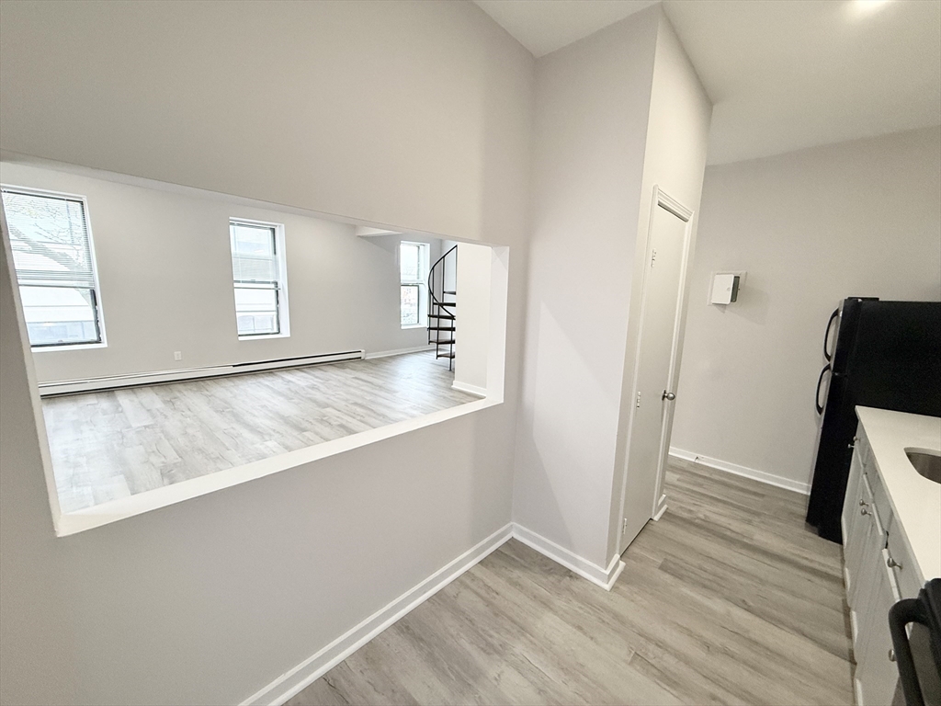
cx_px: 470
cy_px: 353
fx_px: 381
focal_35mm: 14
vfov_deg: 85.7
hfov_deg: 102.1
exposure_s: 1/120
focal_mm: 2.22
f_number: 2.2
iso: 250
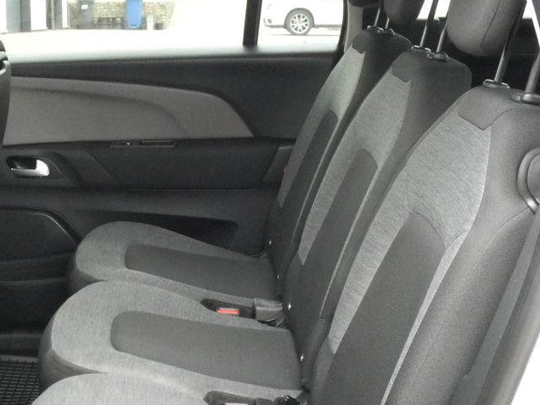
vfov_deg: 22.2
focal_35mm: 66
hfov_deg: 29.3
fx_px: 1030
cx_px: 202
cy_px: 240
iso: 1000
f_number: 5.6
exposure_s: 1/80
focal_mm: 7.3
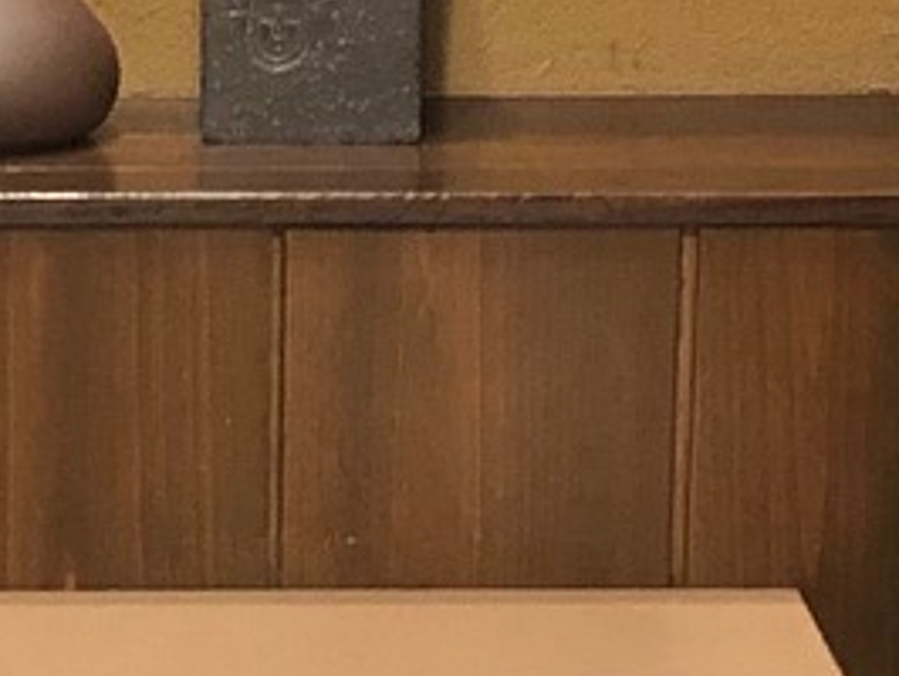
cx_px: -41
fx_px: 5511
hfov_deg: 9.3
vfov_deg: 7.0
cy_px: 757
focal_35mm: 212
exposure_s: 1/6
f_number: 1.8
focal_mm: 3.99
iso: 80
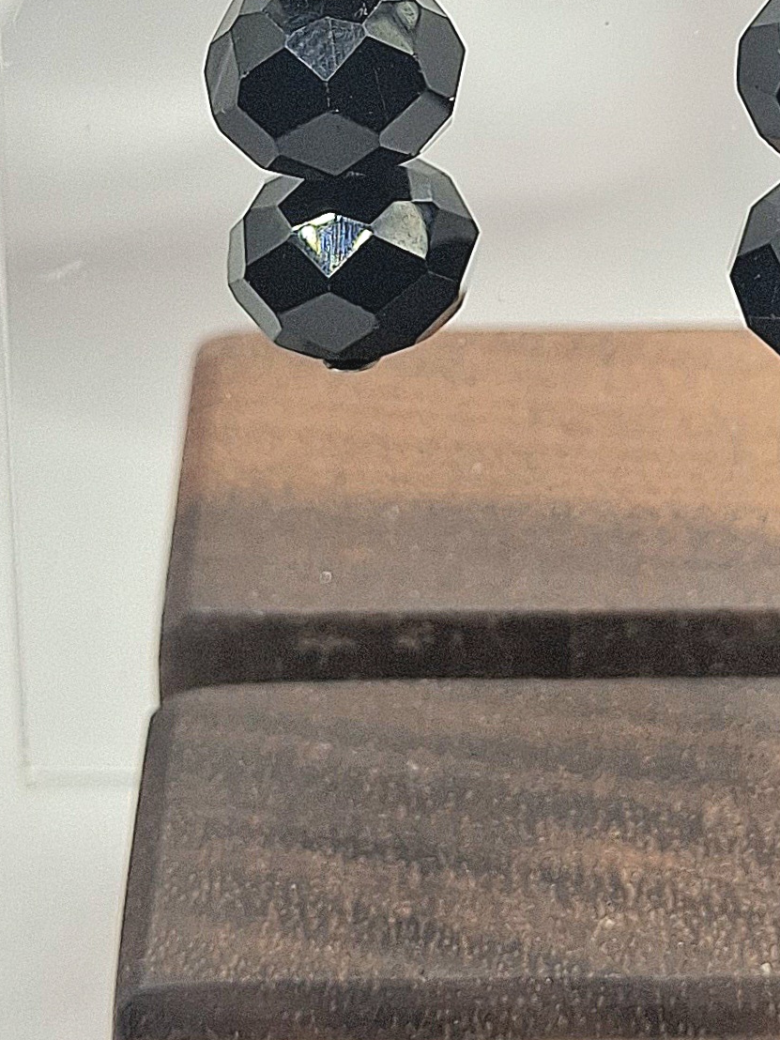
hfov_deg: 16.5
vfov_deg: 21.5
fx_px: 2674
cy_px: 90
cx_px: 627
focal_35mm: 89
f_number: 1.8
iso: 25
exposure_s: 1/100
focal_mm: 4.69
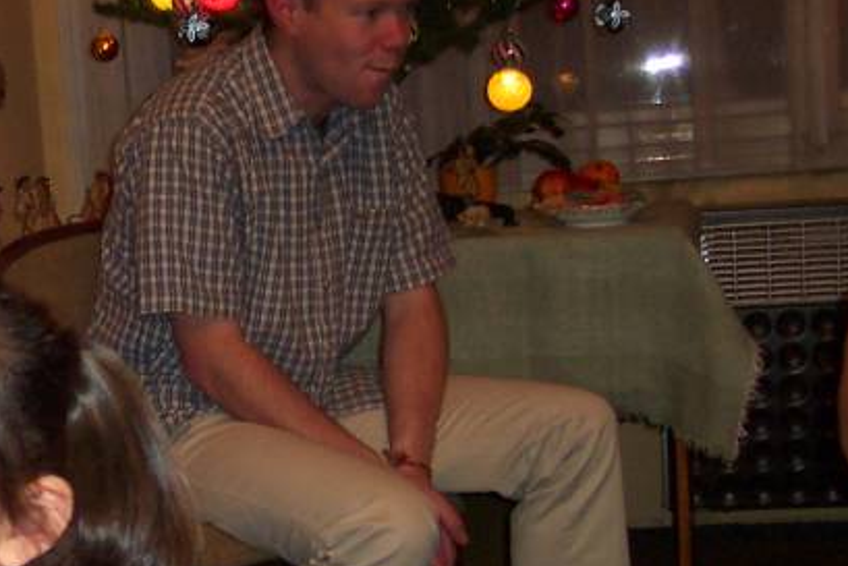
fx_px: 2168
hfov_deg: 21.4
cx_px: 23
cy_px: 512
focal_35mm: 92
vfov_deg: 14.7
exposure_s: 1/30
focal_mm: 8
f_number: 2.8
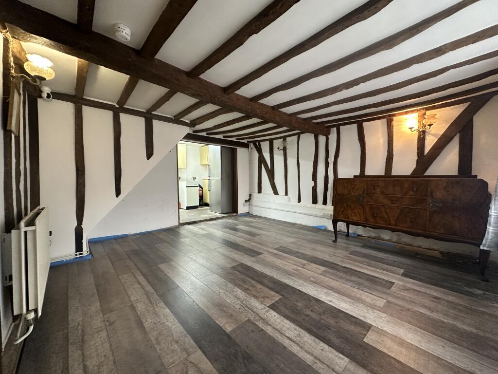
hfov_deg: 102.1
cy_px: 187
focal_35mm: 14
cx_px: 249
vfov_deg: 85.7
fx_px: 201
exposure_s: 1/50
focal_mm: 2.22
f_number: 2.2
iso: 250
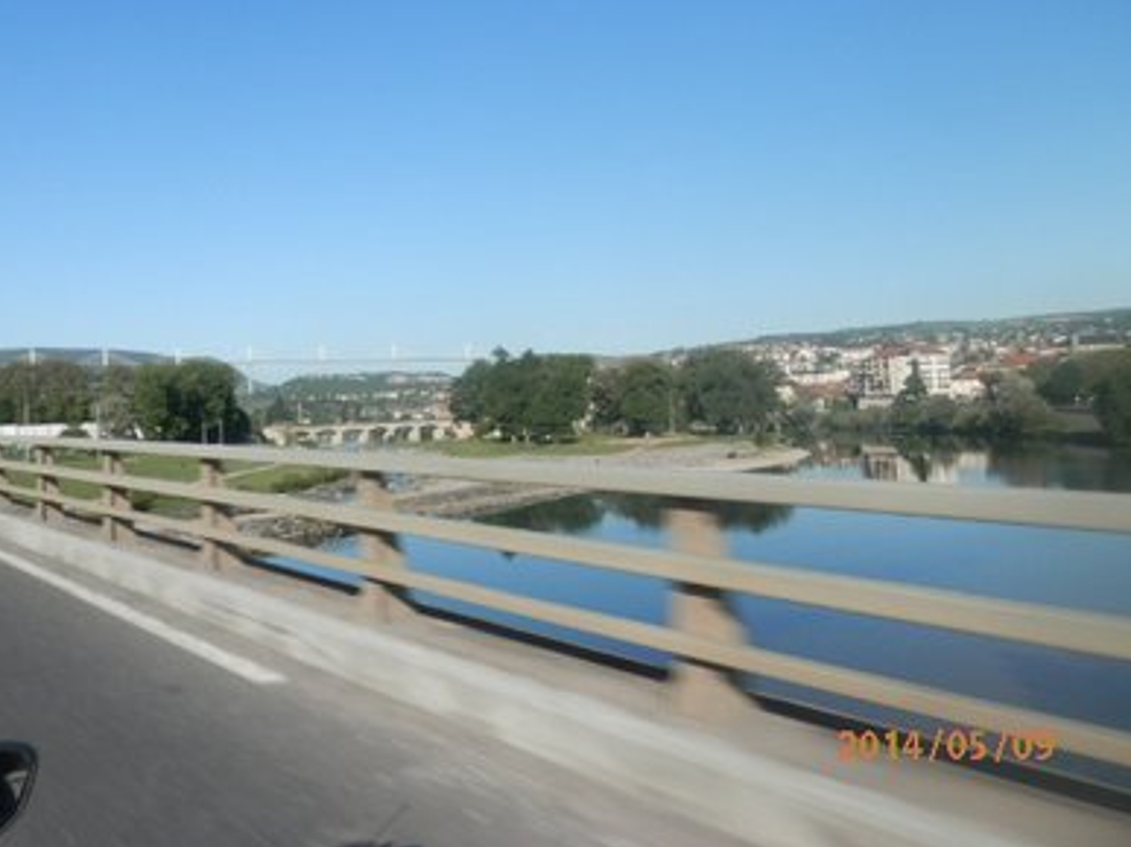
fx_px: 1013
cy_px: 330
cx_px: 438
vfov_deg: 45.1
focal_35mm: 31
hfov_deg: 57.8
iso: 80
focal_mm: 4.5
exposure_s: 1/125
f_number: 8.7
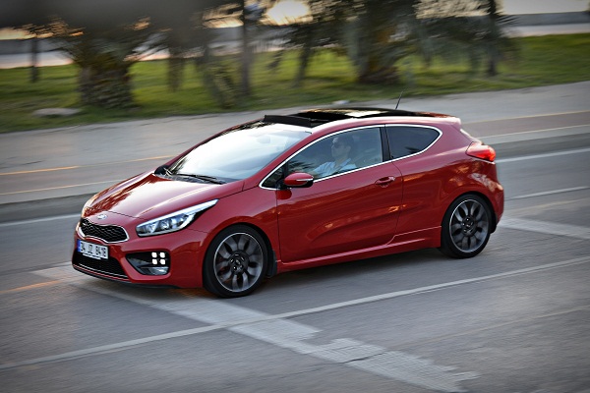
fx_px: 1352
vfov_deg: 16.6
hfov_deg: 24.6
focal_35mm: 82
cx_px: 295
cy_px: 196
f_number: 4.5
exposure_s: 1/80
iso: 400
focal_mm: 55
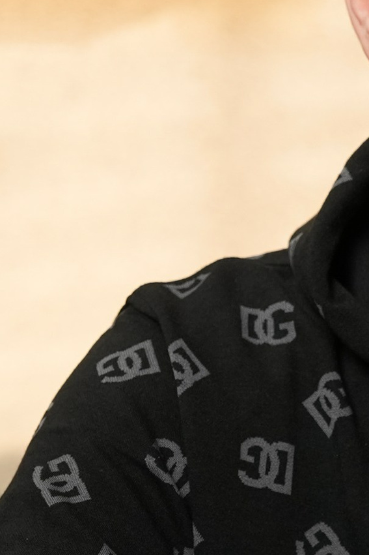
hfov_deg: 4.3
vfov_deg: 6.4
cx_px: 560
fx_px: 4923
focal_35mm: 320
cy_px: 214
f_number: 4
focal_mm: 70.9
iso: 640
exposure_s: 1/125
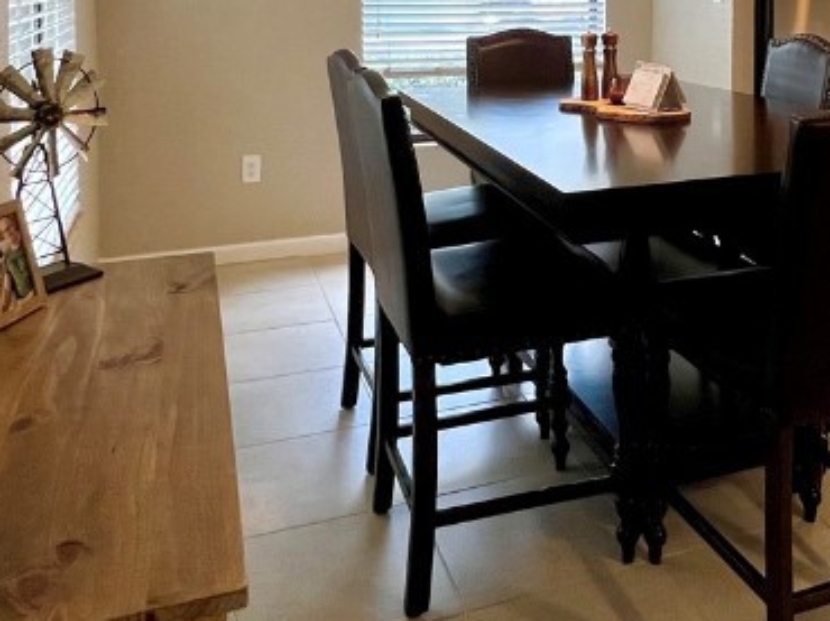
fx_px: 863
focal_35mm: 36
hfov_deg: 50.1
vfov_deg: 36.1
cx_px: 577
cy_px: 13
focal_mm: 1.57
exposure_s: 1/120
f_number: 1.8
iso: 200
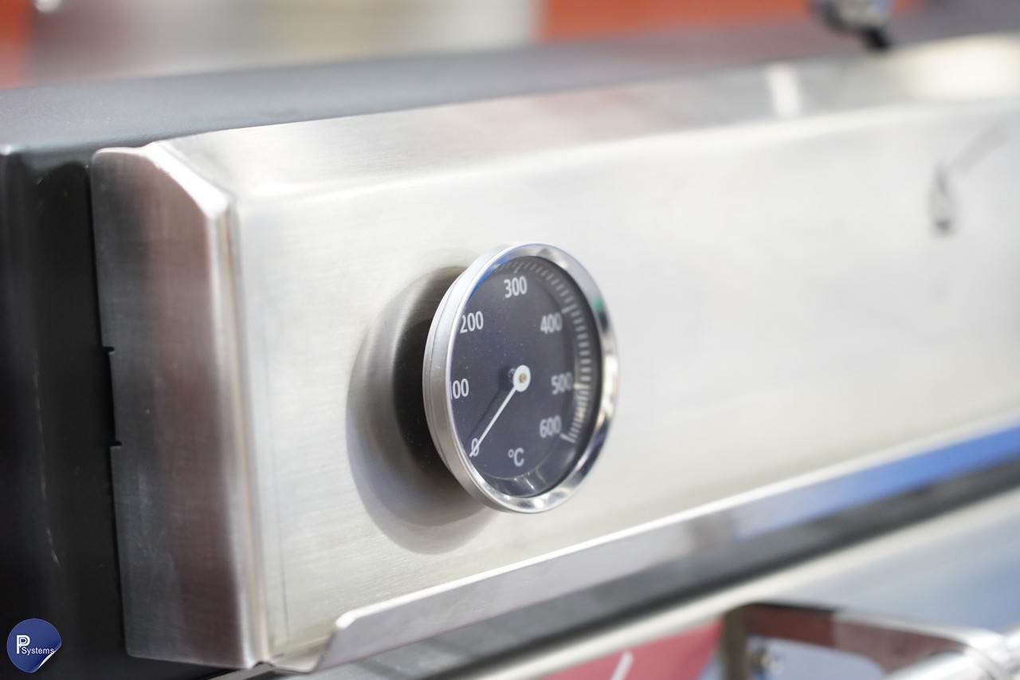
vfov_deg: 13.0
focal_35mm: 105
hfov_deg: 19.5
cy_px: 340
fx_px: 2974
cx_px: 510
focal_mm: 105
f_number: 4
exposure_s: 1/125
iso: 4000
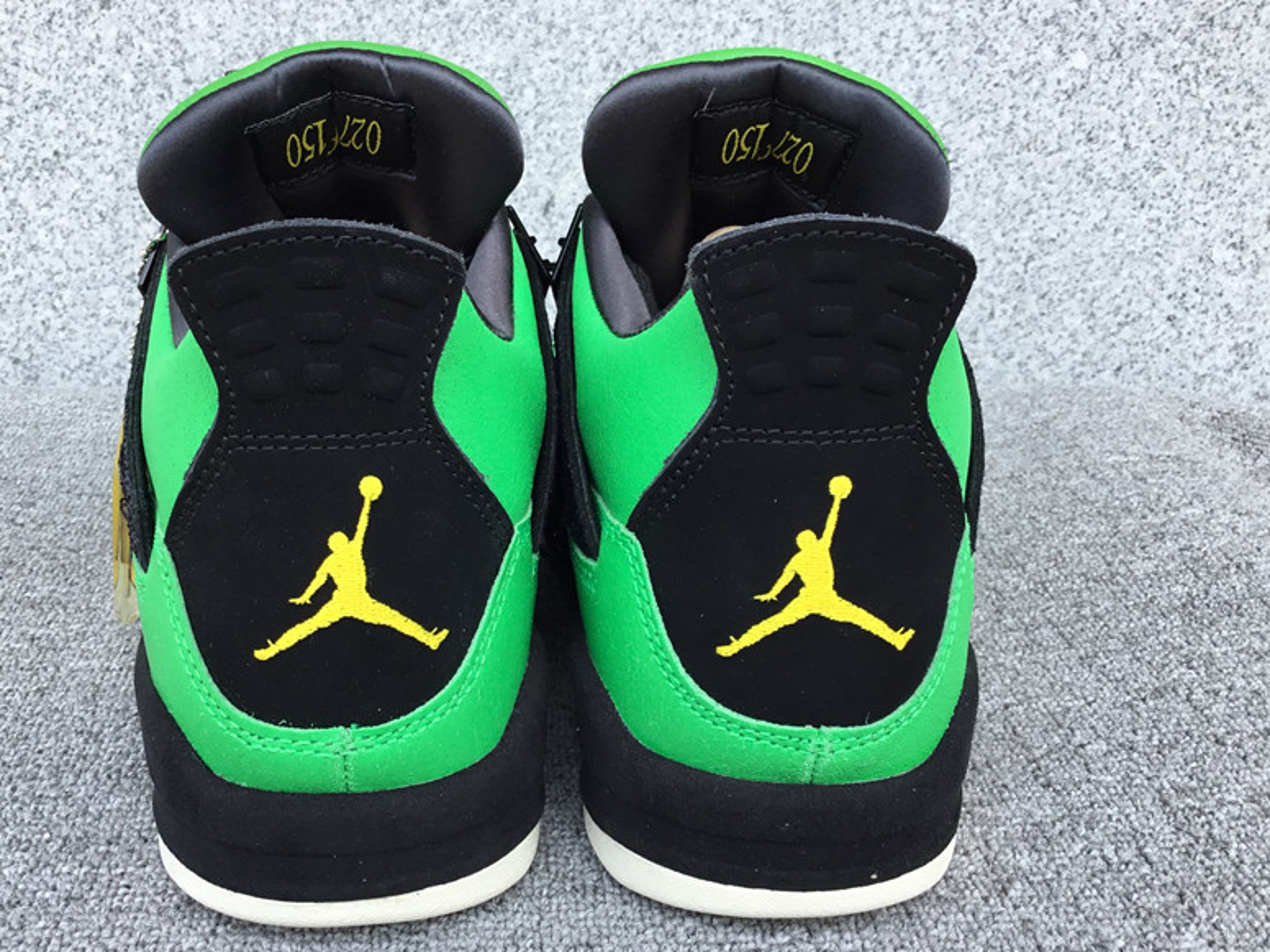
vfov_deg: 39.6
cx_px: 542
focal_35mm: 36
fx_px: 1321
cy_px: 510
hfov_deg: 51.2
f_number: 2.4
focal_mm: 3.3
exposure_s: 1/384
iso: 25
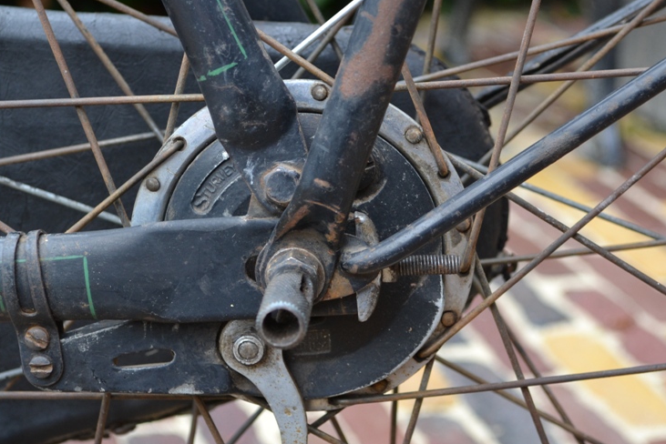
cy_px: 230
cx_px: 340
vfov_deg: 16.3
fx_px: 1555
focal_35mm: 84
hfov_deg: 24.2
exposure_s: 1/80
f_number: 5.3
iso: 400
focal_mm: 40
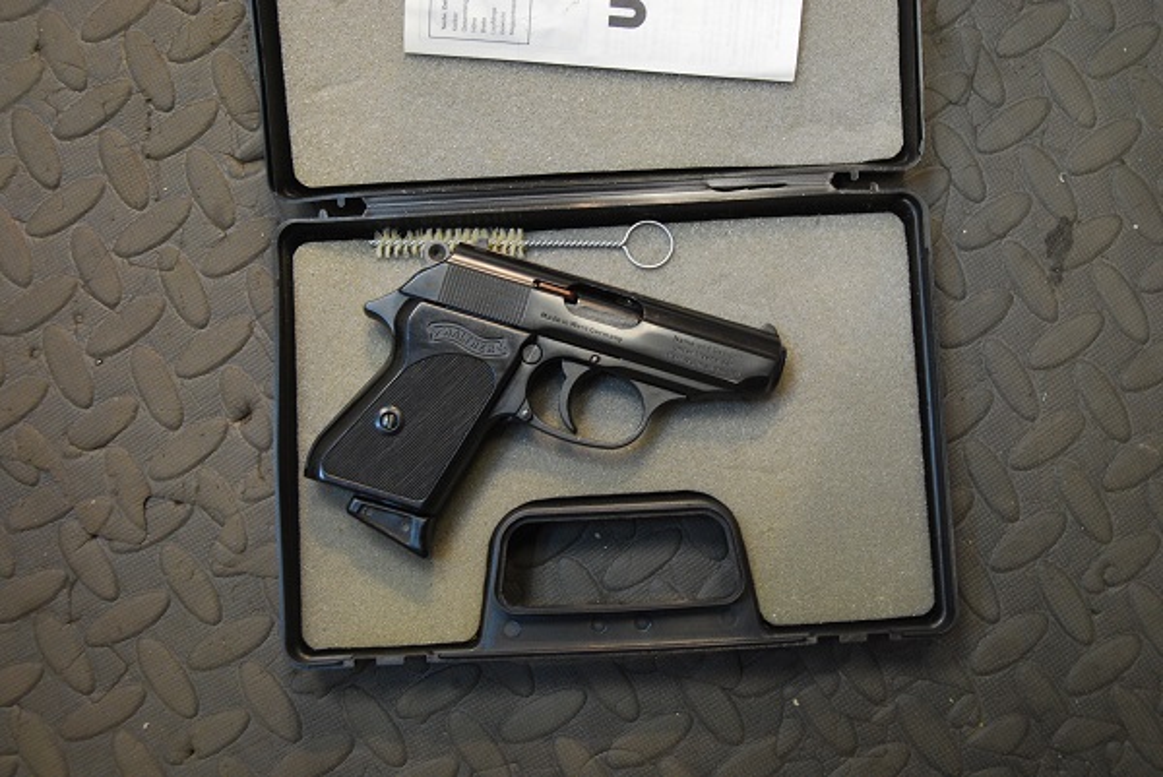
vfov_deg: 30.9
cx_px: 582
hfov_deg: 44.9
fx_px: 1406
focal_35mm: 44
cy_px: 388
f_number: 4
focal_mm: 29
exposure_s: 1/30
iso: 800
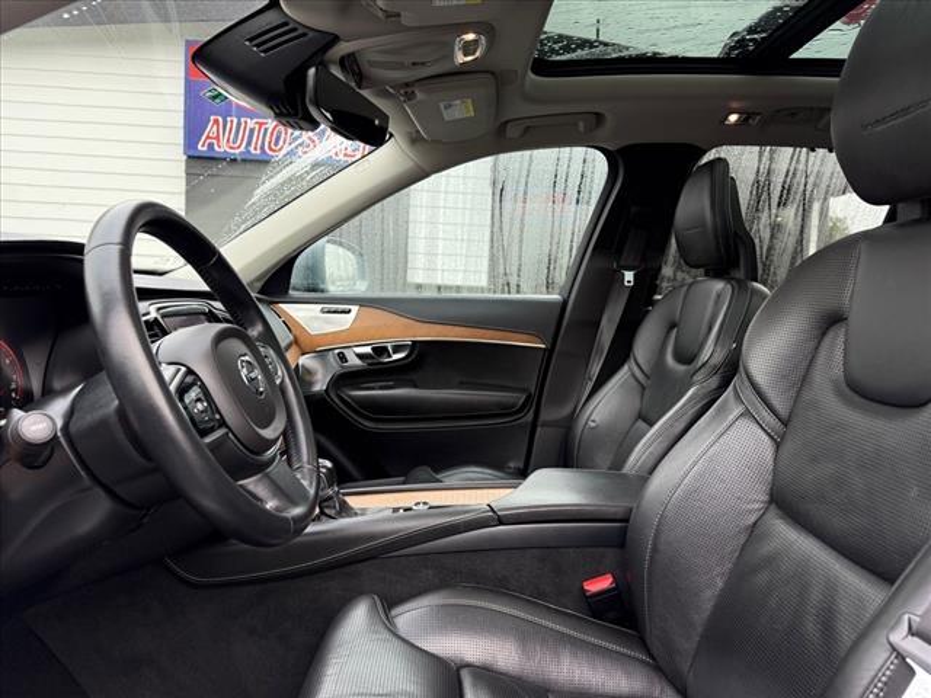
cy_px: 349
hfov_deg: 71.6
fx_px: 645
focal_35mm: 24
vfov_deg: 56.8
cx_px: 466
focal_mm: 6.76
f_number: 1.78
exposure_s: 1/135
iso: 160
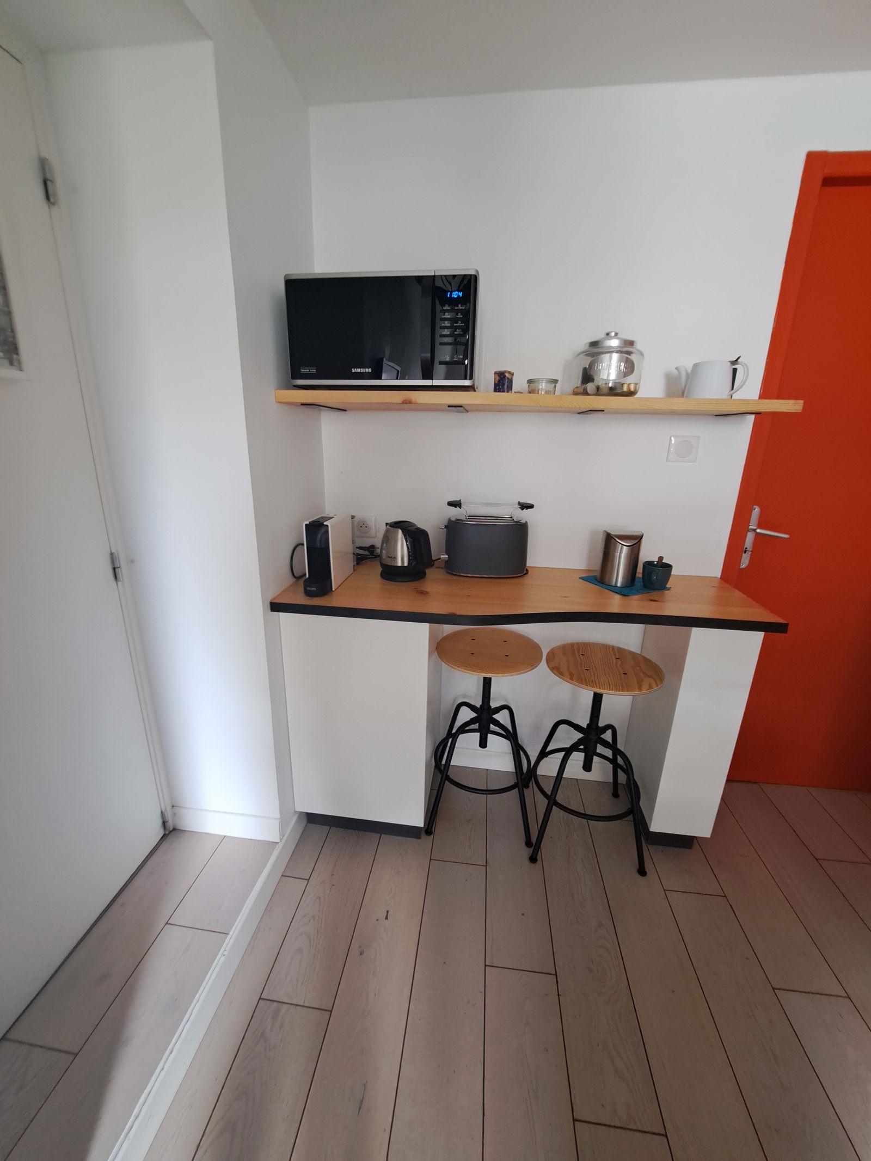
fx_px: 436
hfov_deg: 89.9
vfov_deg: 106.2
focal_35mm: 13
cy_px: 580
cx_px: 436
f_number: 2.2
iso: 200
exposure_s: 1/24
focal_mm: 1.74
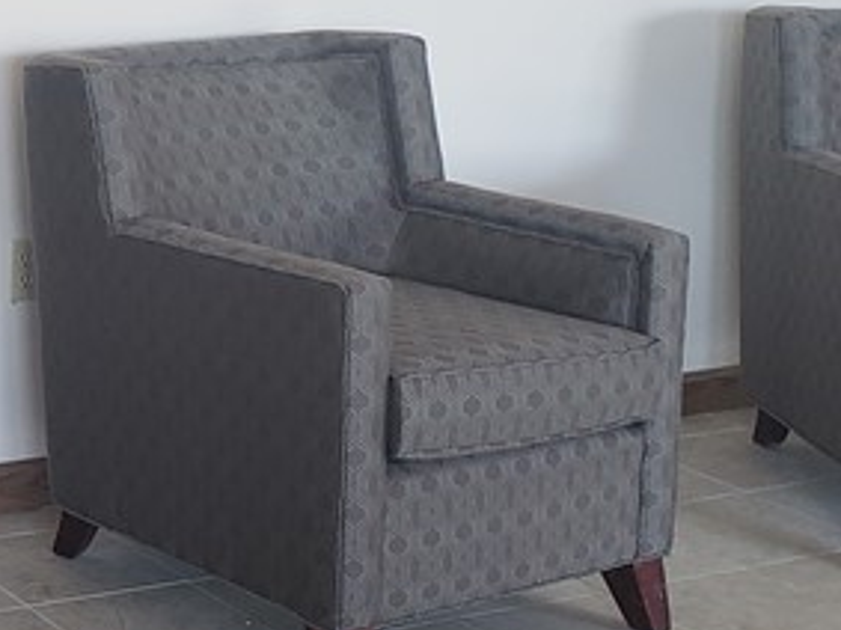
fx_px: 2283
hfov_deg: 19.5
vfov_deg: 15.6
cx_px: -205
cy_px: 152
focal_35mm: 94
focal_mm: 4.3
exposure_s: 1/60
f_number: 2.4
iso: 160
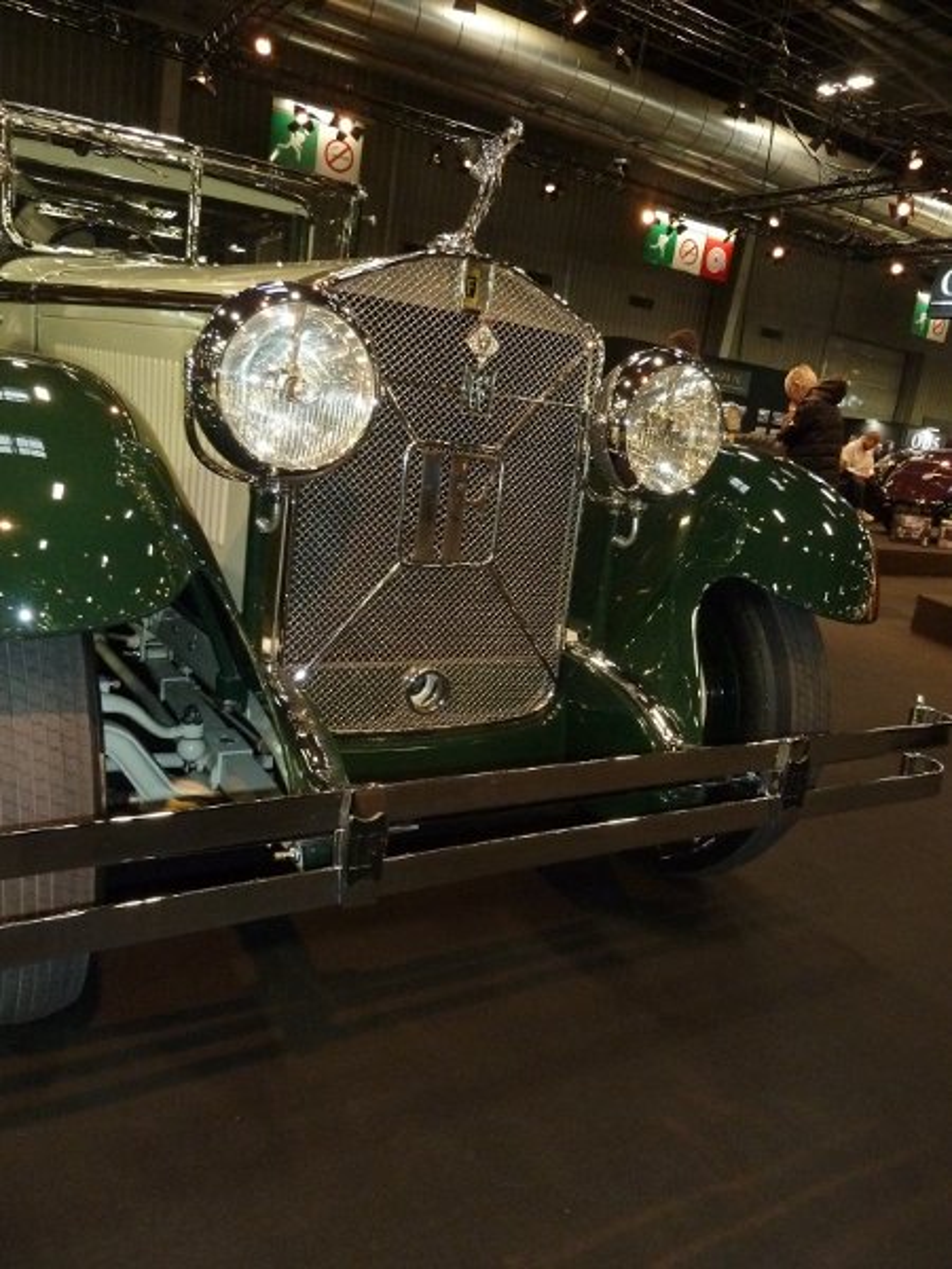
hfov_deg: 54.9
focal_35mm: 25
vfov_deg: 69.4
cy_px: 634
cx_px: 476
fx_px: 917
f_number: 3.3
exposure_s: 1/30
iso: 400
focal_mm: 4.1
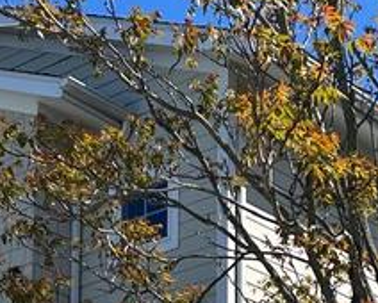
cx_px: 150
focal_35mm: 129
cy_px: 454
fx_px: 1444
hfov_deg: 14.9
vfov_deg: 11.5
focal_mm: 5.7
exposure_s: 1/3831
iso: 50
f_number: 1.5
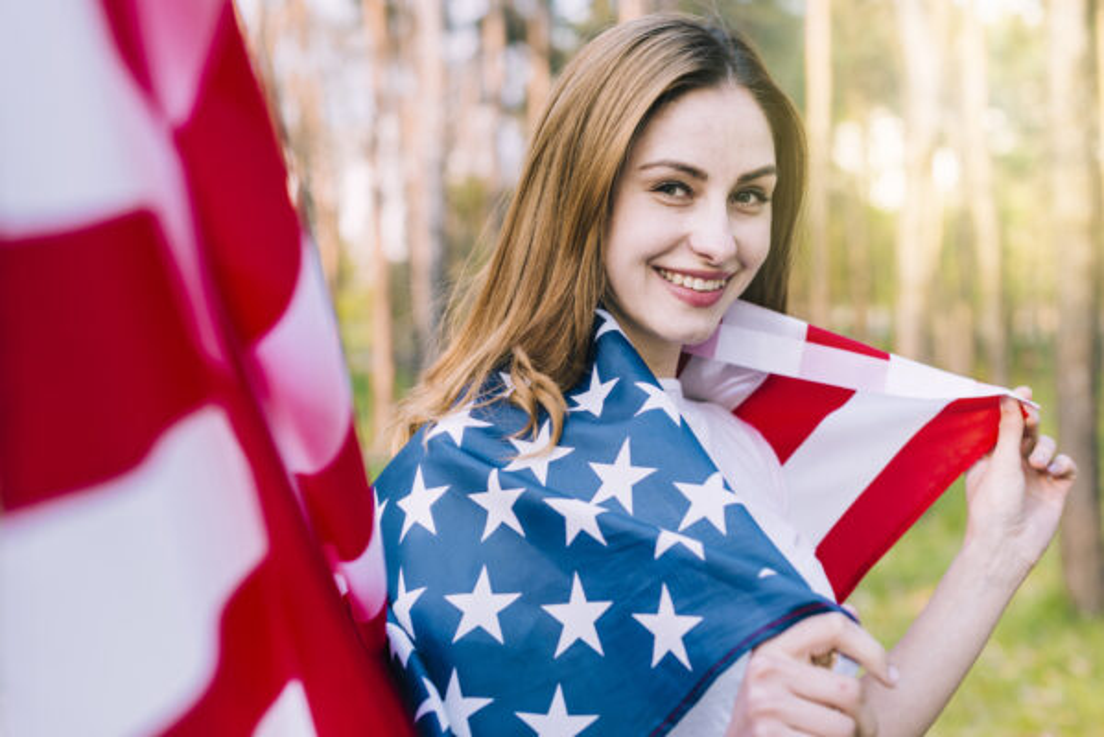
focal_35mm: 50
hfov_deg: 39.6
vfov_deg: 27.0
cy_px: 368
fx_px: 1534
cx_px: 552
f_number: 3.2
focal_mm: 50
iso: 320
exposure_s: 1/500
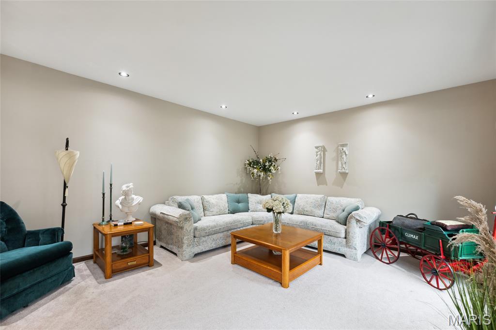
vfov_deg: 81.2
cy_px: 165
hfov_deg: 104.3
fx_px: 193
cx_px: 248
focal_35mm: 14
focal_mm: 14
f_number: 8
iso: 400
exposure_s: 1/13
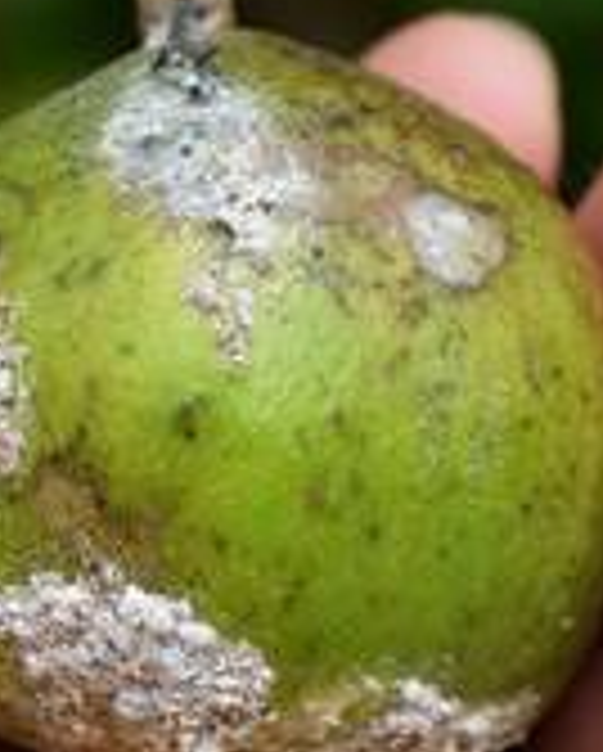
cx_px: 472
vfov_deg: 9.3
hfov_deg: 7.4
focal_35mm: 208
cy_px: 459
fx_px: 4637
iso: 400
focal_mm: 55
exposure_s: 1/250
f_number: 8
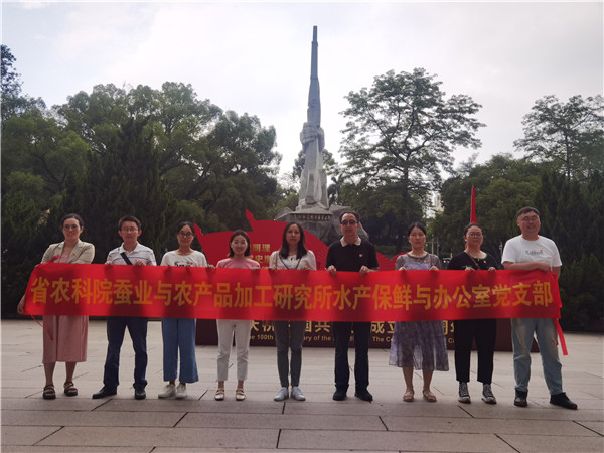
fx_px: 576
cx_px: 302
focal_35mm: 33
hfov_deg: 55.4
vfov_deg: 42.9
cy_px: 226
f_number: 1.9
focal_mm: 6.71
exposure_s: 1/1439
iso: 50
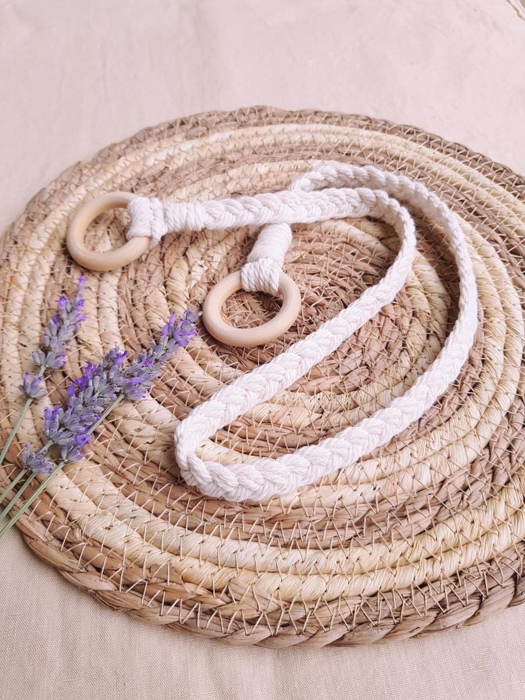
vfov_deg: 67.3
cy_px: 350
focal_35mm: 26
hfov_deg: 53.1
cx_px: 262
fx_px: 526
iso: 40
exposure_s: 1/580
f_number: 1.7
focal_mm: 4.2
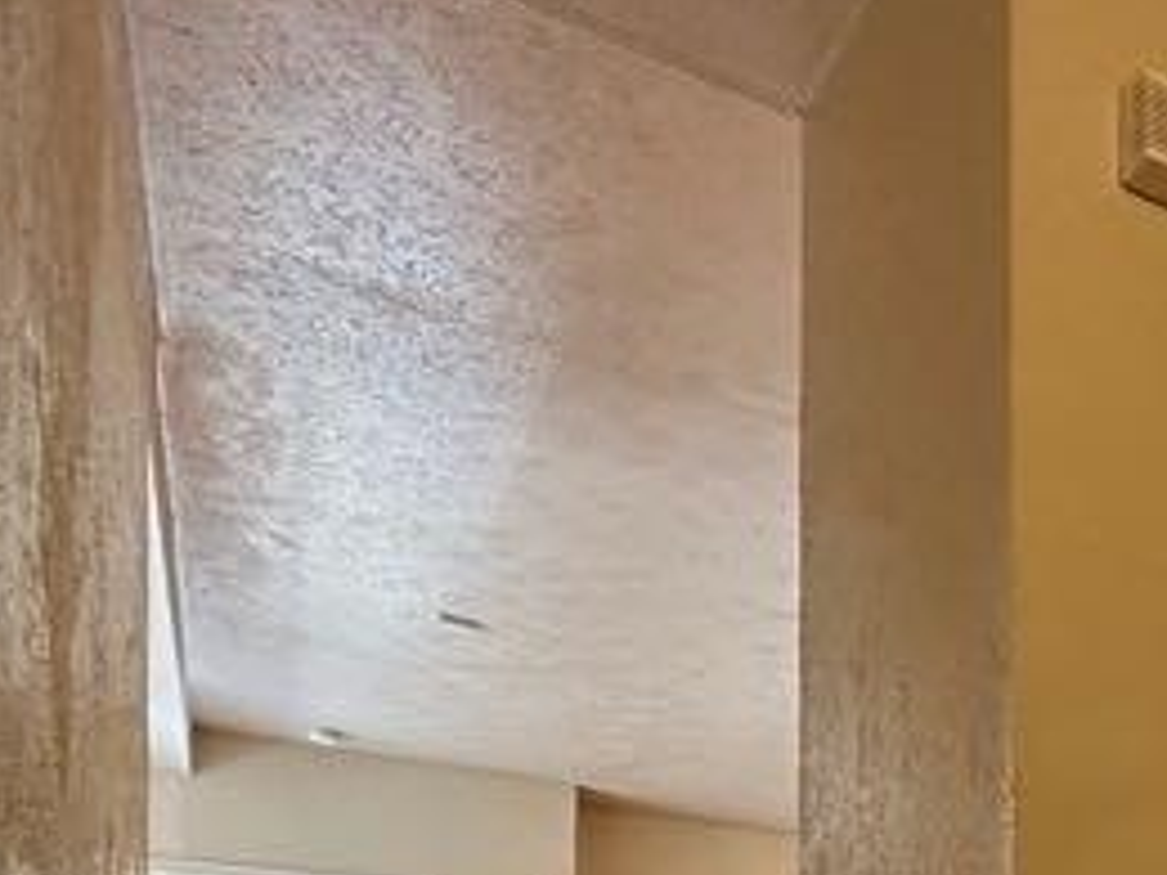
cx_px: 1396
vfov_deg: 26.7
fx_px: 1517
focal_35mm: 45
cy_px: 1169
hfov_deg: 34.0
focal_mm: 2.22
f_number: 2.2
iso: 400
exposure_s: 1/60
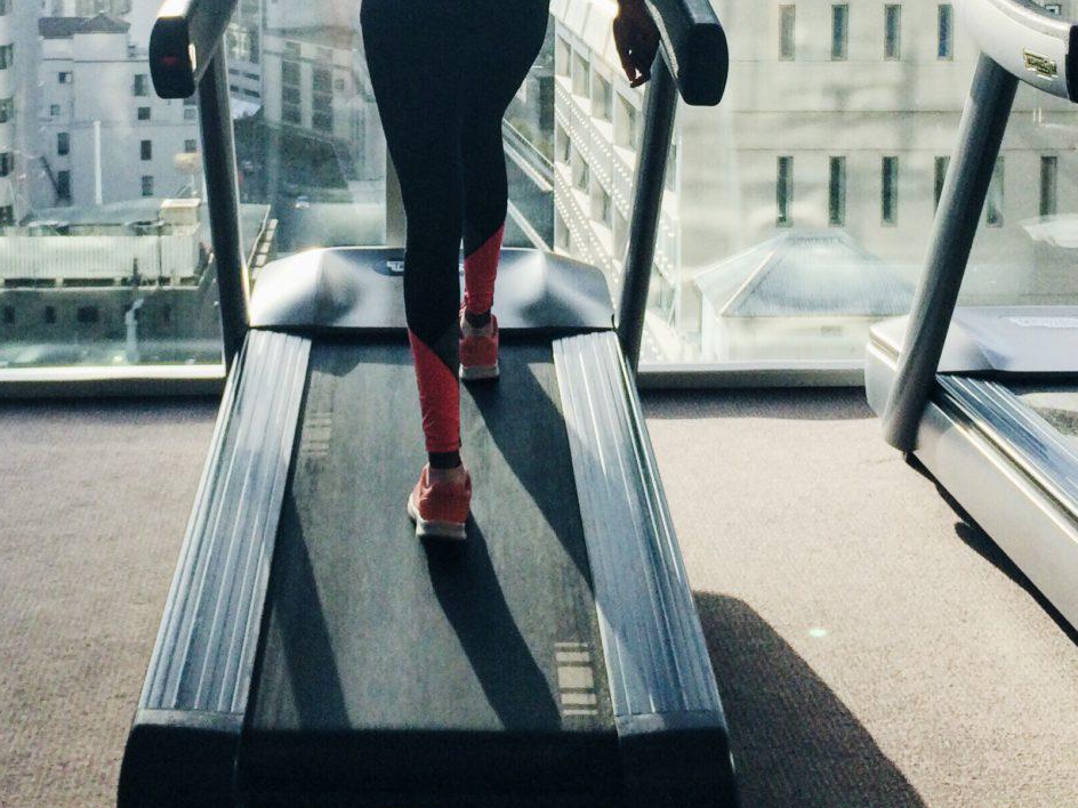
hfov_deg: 32.6
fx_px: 1837
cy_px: -1
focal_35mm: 59
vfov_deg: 23.7
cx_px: 449
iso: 32
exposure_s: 1/1466
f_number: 2.2
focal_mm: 4.15
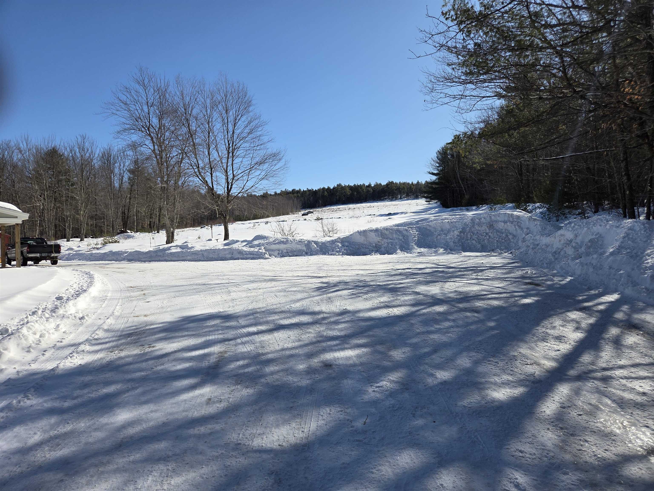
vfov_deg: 58.9
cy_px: 246
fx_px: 435
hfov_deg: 73.9
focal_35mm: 23
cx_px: 327
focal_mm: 5.4
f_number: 1.8
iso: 80
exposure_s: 1/6839
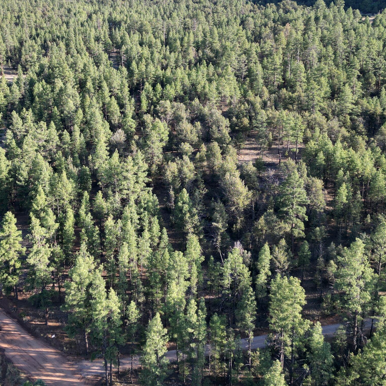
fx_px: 530
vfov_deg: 39.8
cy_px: 147
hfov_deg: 39.4
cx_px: 121
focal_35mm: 42
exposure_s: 1/800
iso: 100
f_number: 1.7
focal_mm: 6.72
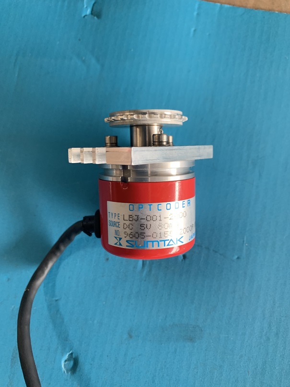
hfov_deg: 53.1
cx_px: 145
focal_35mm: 26
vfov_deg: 67.3
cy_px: 194
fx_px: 291
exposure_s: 1/60
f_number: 1.8
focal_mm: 4.25
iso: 125
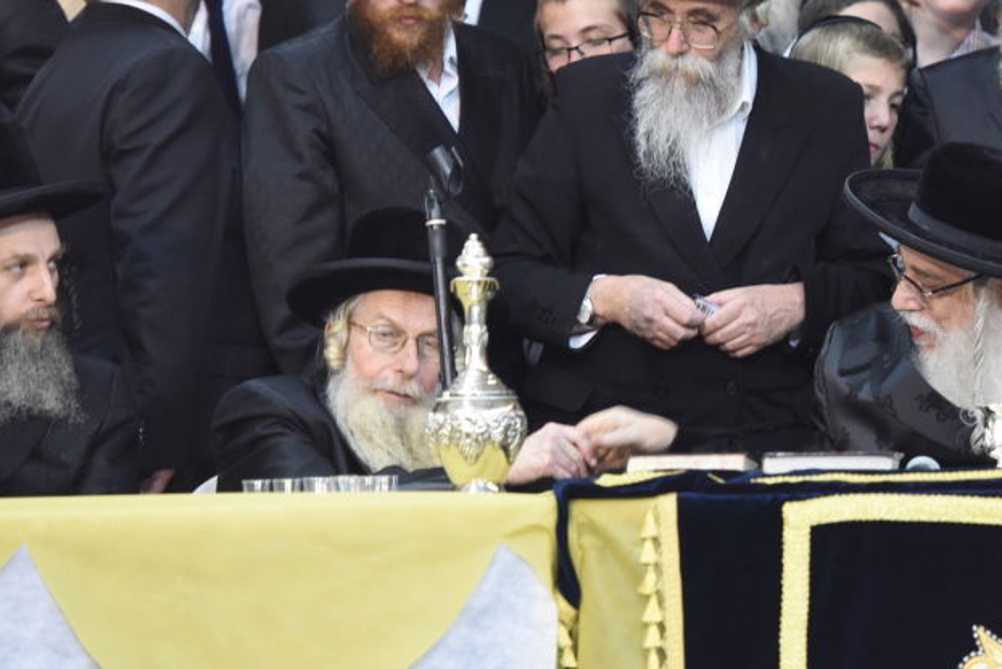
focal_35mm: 255
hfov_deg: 8.1
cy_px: 214
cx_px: 727
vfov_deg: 5.4
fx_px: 7099
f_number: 3.2
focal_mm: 155
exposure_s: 1/100
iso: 3200
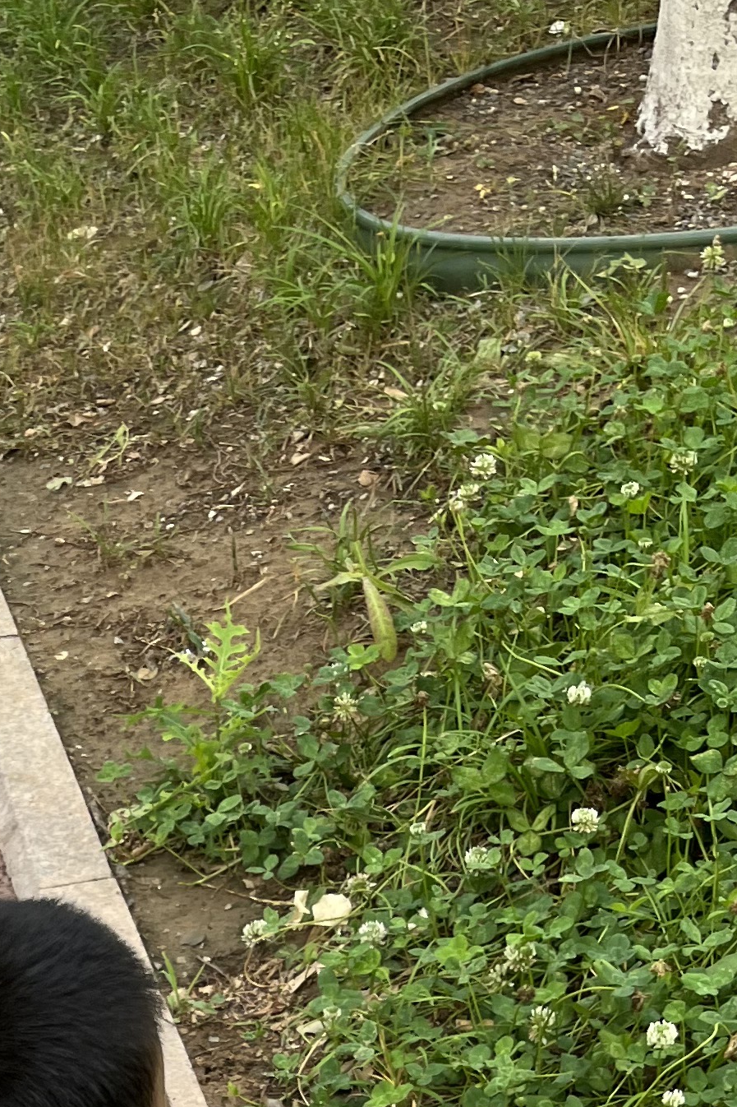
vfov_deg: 21.6
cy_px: 1591
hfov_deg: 16.6
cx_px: 60
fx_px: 2488
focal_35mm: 81
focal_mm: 5.1
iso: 32
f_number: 1.6
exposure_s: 1/135
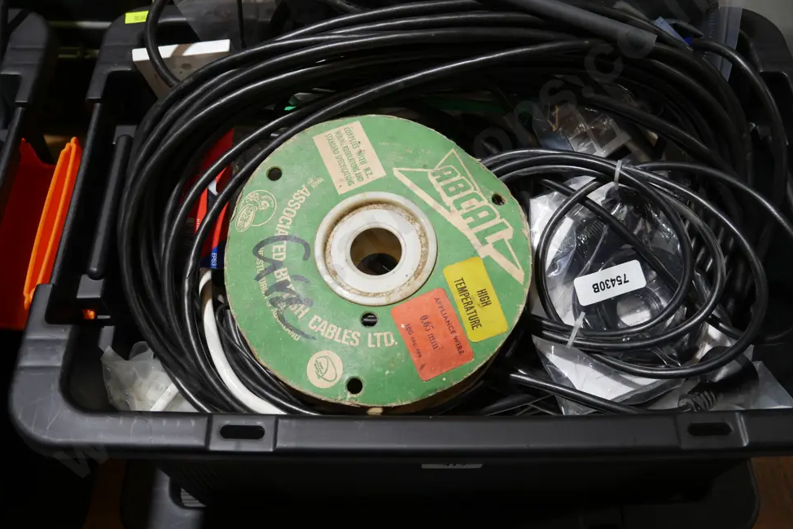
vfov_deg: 37.7
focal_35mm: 35
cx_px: 395
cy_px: 220
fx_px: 771
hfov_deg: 54.4
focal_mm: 16
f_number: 3.6
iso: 200
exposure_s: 1/60
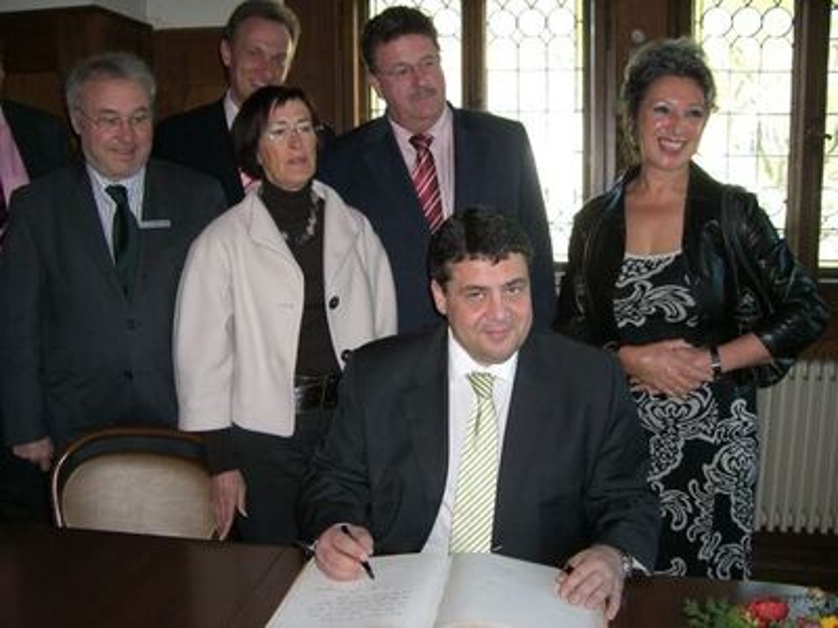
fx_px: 920
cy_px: 314
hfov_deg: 49.0
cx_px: 419
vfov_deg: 37.7
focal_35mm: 38
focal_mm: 6.2
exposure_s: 1/60
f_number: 2.7
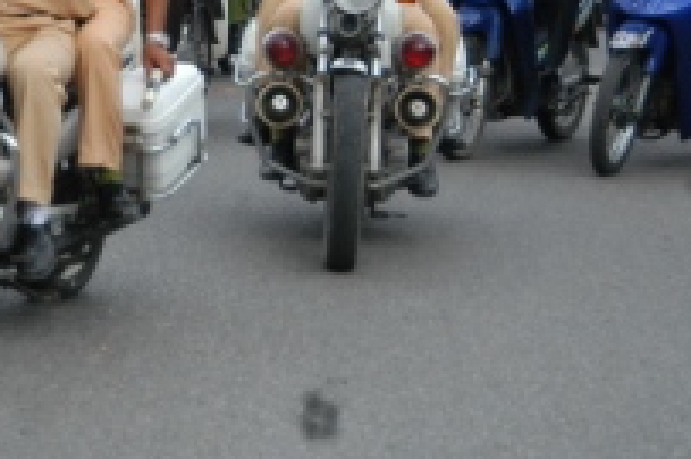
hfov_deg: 11.9
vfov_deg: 7.9
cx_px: 112
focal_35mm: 172
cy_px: 14
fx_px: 3299
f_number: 5.6
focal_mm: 52
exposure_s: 1/400
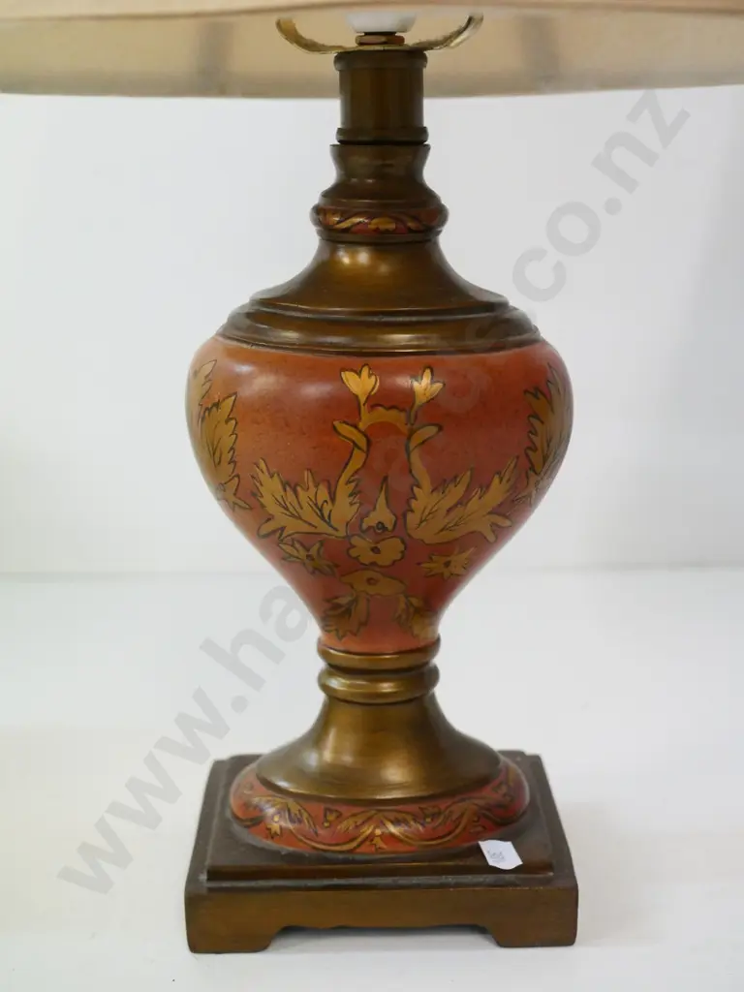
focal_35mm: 50
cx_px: 372
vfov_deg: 38.2
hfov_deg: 29.1
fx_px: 1433
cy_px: 496
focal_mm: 25
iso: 3200
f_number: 3.2
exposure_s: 1/250
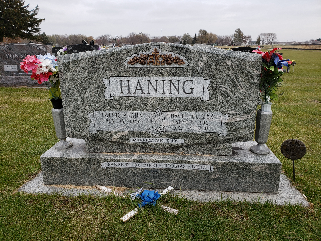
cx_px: 160
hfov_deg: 67.3
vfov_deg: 53.1
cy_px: 120
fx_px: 241
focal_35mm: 26
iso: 50
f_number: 2.4
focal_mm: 4.3
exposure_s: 1/306
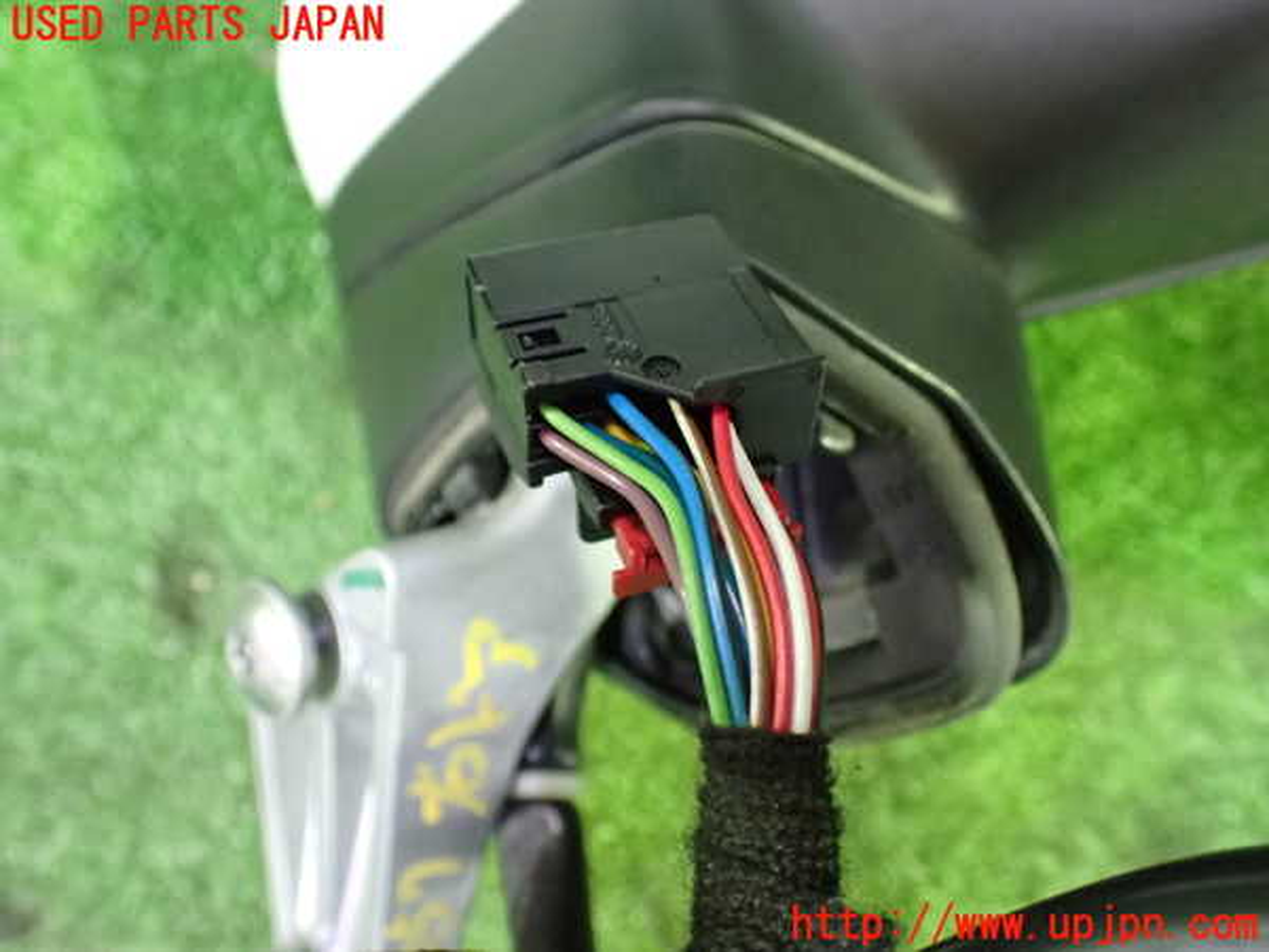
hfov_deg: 60.0
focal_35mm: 30
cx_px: 634
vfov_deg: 46.8
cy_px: 476
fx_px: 1100
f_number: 2.3
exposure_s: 1/30
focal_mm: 5.4
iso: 1600
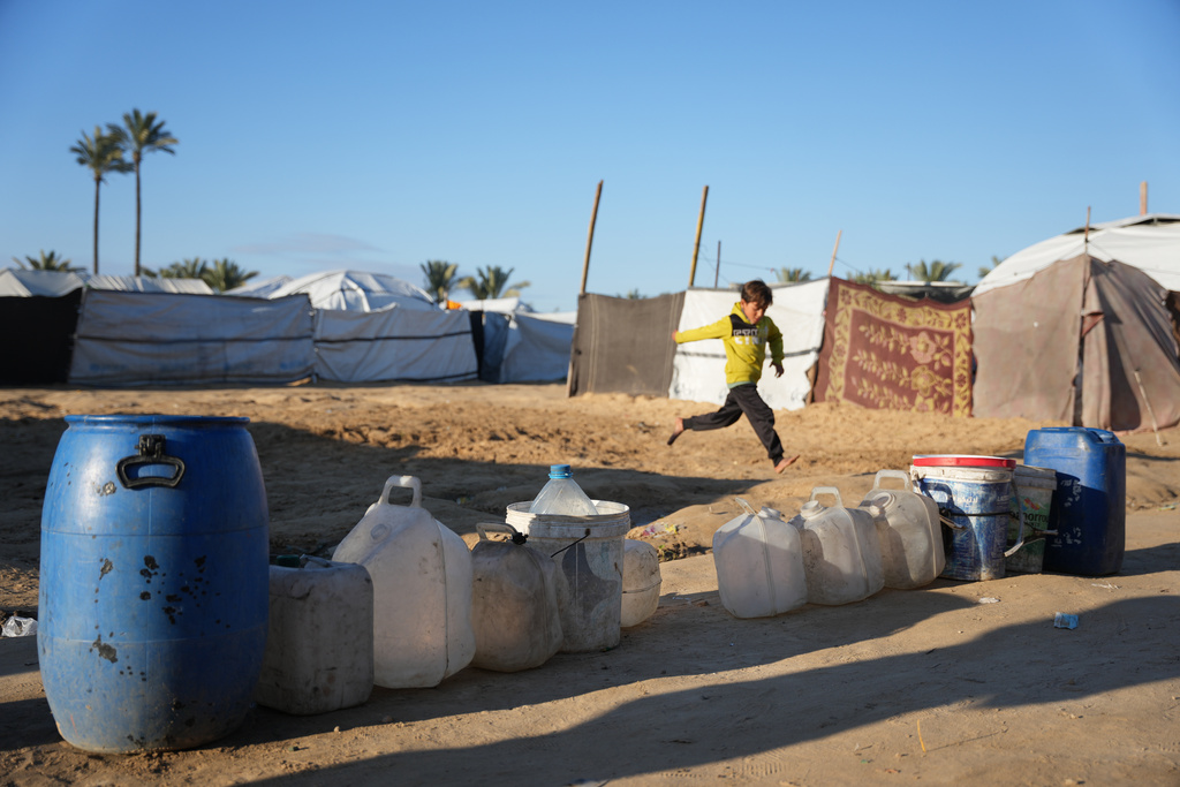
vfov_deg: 36.2
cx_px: 590
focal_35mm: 37
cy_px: 394
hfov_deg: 52.2
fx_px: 1203
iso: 125
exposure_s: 1/2000
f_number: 2.8
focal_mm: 36.7
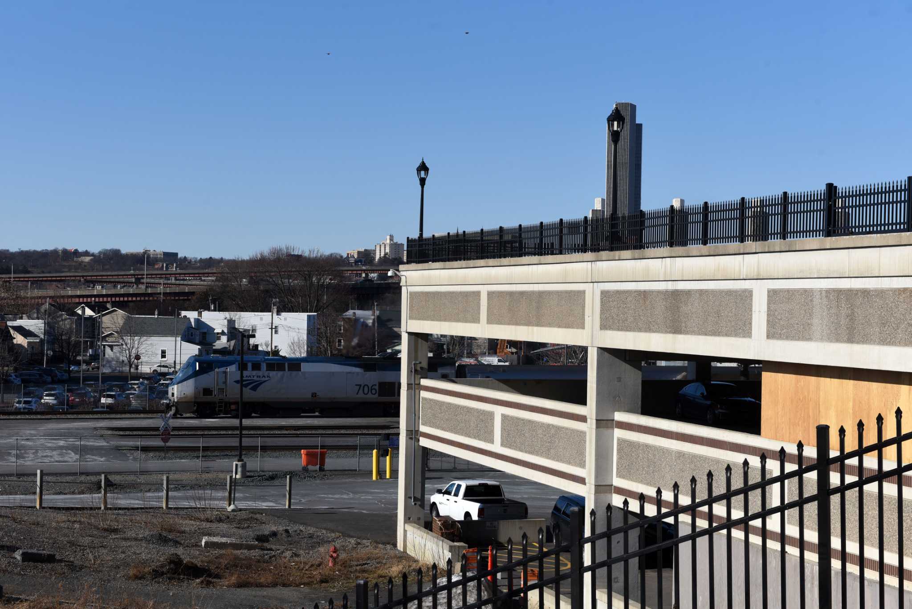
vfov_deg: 19.5
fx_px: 1774
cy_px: 304
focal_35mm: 70
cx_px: 456
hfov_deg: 28.8
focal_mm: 70
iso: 320
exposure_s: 1/1000
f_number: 10
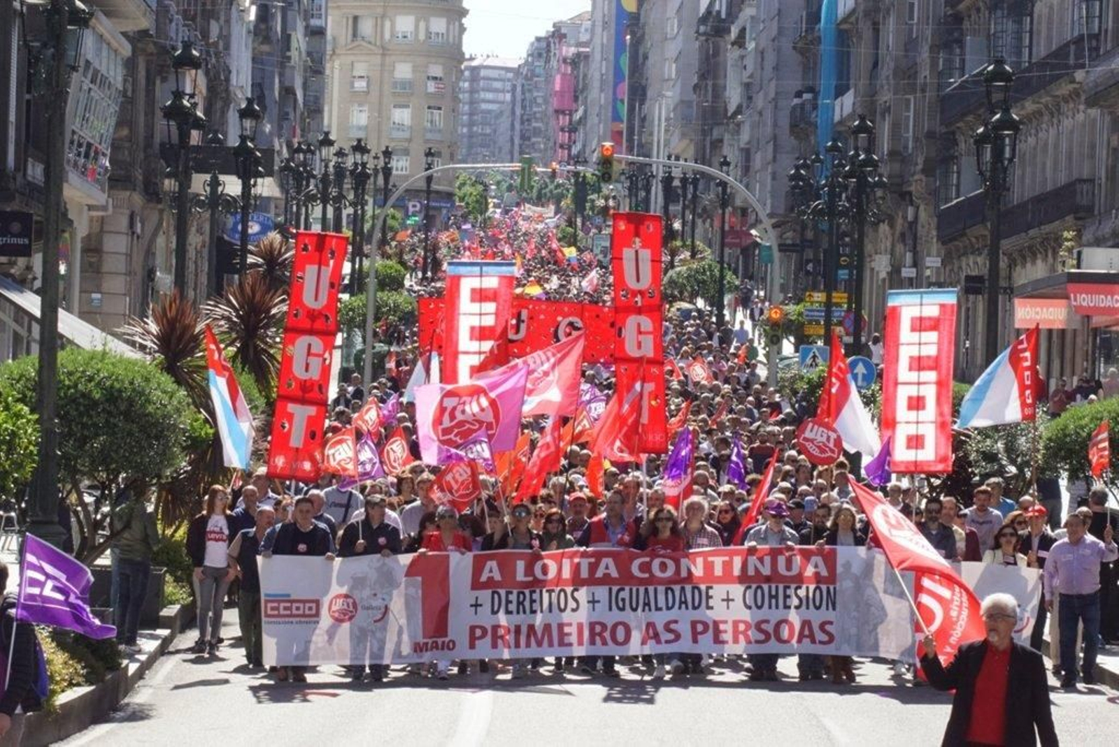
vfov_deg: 9.2
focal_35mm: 150
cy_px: 374
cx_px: 560
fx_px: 4665
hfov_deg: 13.7
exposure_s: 1/160
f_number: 29
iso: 1250
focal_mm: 100
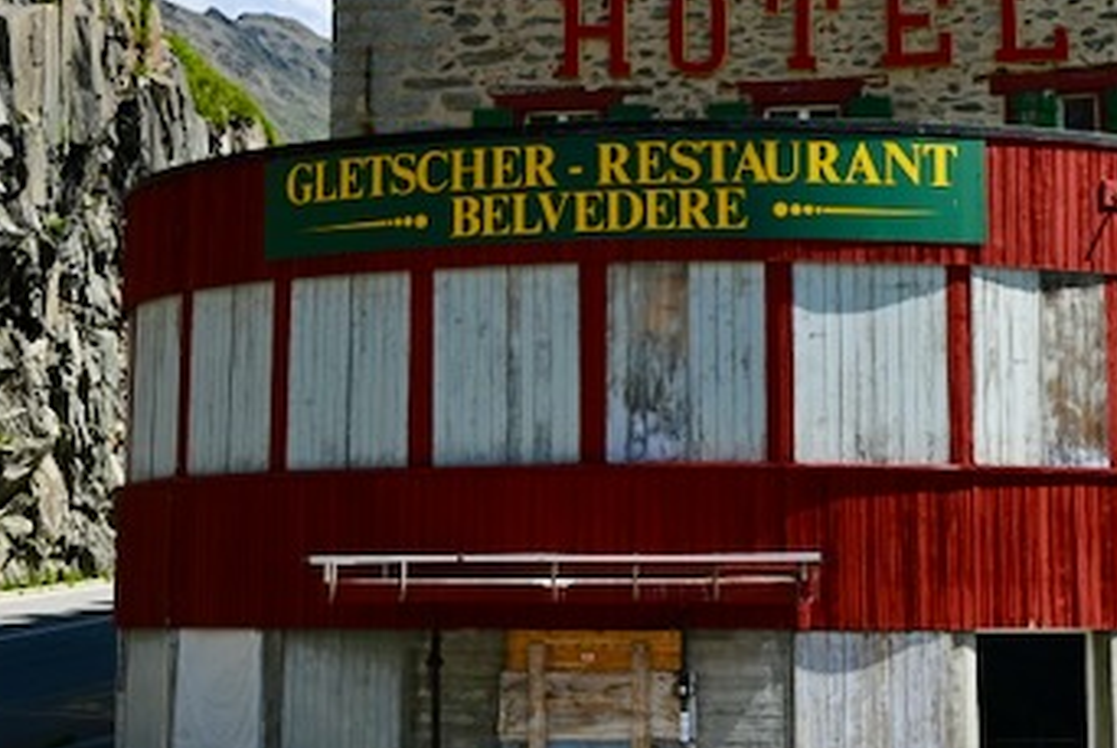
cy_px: 13
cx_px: 650
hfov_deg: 19.2
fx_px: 3293
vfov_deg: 12.8
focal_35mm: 106
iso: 140
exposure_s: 1/250
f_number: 11
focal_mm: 33
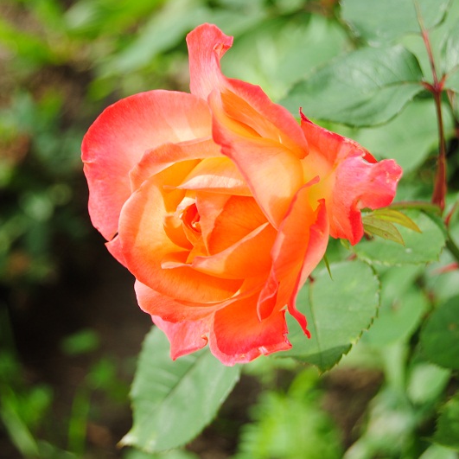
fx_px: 1585
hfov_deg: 16.5
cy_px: 230
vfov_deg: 16.5
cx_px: 207
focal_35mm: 106
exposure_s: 1/100
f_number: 5.6
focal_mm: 55
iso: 100
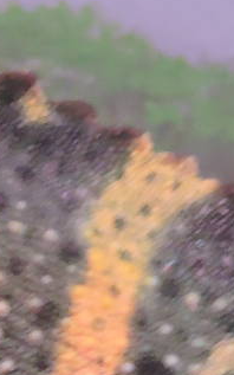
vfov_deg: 2.9
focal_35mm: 722
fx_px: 7370
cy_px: 219
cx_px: -130
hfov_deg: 1.8
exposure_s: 1/30
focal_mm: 24.1
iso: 720
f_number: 4.3
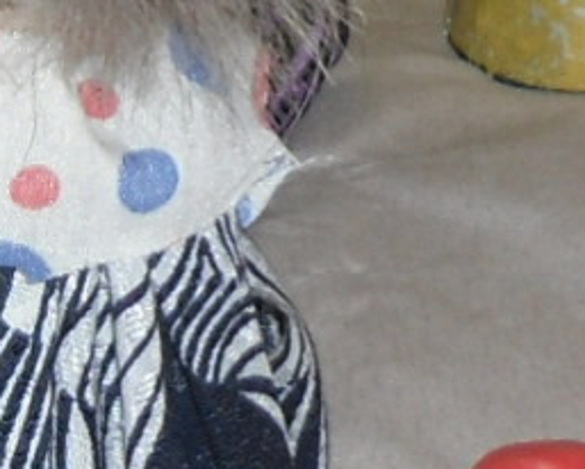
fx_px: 4574
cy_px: -601
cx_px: 159
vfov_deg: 5.7
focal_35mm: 264
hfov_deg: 7.3
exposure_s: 1/45
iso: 80
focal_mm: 6
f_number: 2.8
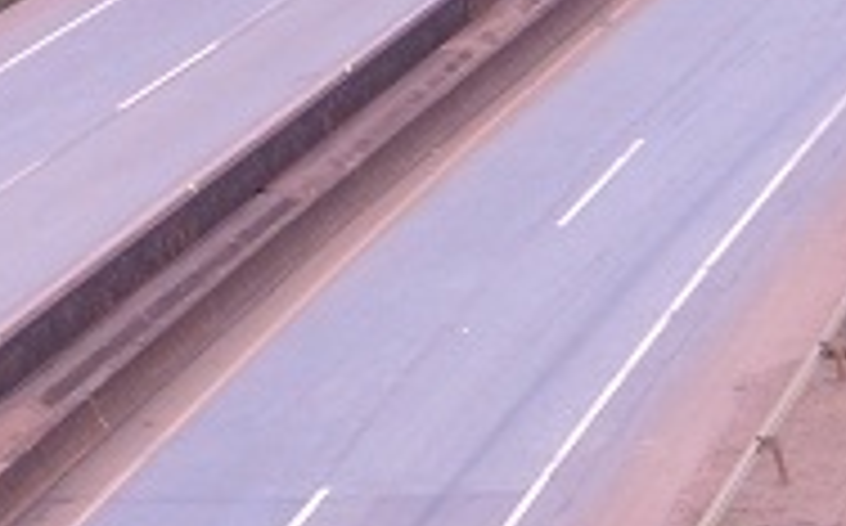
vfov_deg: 11.6
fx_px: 2602
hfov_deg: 13.4
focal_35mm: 113
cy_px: 283
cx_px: 2048
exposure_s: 1/137
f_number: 2.8
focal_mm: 3.61
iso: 100
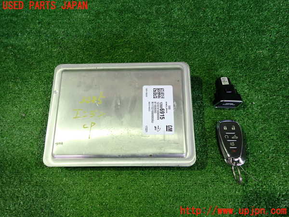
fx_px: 209
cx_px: 144
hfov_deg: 69.4
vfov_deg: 54.9
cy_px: 108
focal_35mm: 25
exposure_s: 1/30
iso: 320
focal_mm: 4.5
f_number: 2
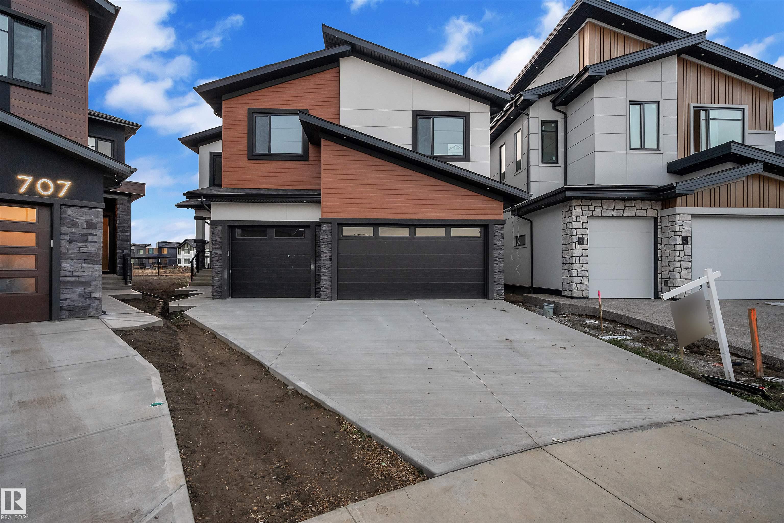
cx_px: 392
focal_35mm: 16
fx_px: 359
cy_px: 262
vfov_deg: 72.1
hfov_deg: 95.0
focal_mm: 11
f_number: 3.5
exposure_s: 1/60
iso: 640
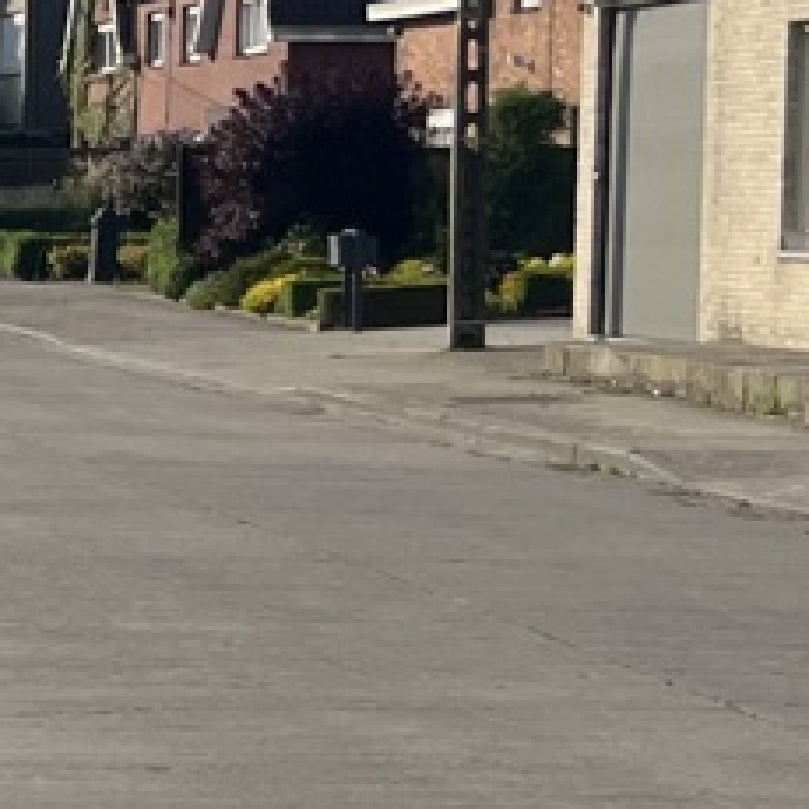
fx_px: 4231
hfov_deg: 9.1
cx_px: -1481
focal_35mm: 160
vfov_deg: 10.9
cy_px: 429
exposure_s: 1/6494
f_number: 1.6
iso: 50
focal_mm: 5.1
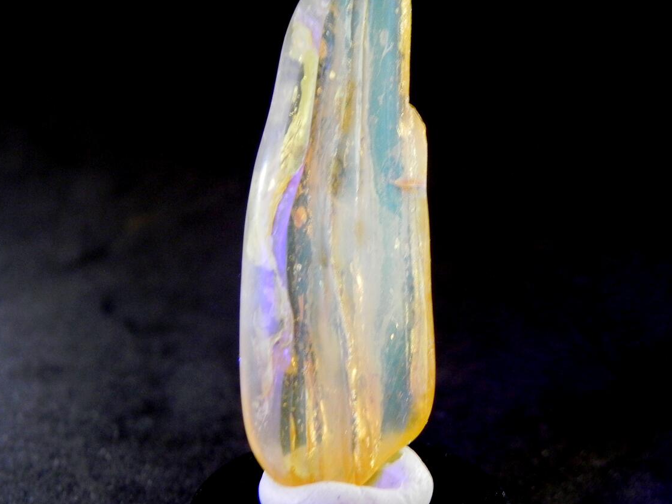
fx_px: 1437
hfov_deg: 26.3
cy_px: 229
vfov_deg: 19.9
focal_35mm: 74
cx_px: 351
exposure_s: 1/10.2
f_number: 3.5
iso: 400
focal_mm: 11.8
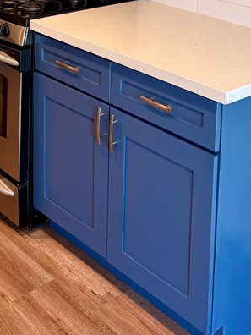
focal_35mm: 62
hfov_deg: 23.5
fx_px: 599
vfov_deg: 27.6
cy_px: -60
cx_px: 80
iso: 125
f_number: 1.78
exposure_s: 1/120
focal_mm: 6.76
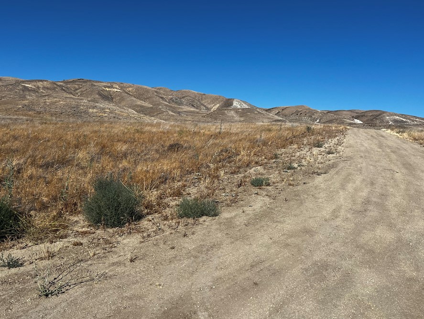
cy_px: 159
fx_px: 368
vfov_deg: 46.8
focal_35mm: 30
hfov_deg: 59.8
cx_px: 191
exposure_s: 1/6173
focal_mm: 5.1
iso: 50
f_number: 1.6
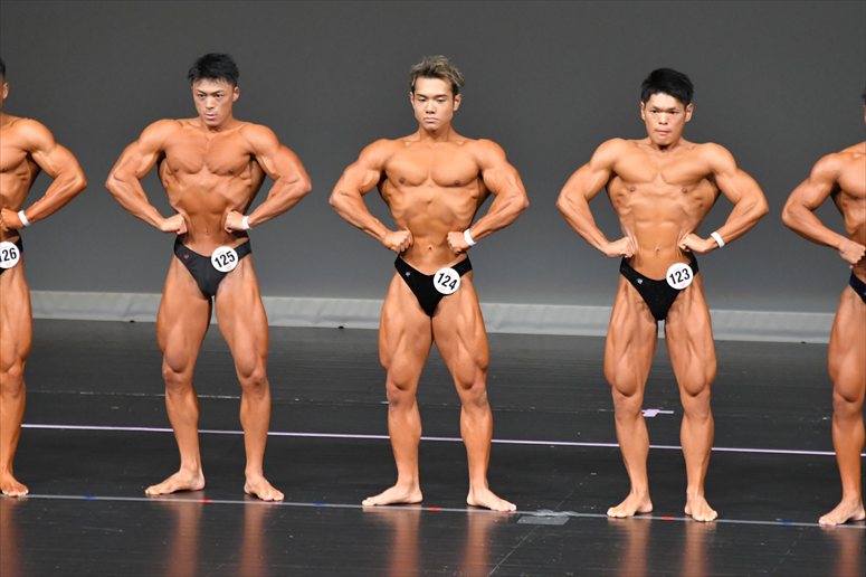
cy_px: 288
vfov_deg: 4.4
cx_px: 433
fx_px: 7574
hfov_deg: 6.5
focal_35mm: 315
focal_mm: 210
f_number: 5.6
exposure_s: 1/400
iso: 5000
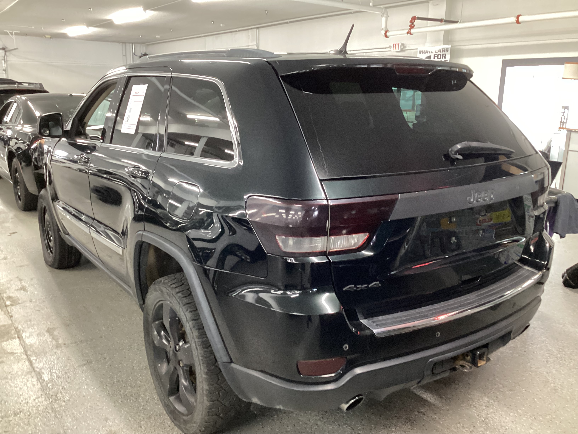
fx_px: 518
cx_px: 289
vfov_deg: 45.4
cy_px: 217
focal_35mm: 31
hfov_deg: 58.4
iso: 400
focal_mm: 3.3
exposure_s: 1/30
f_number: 2.4
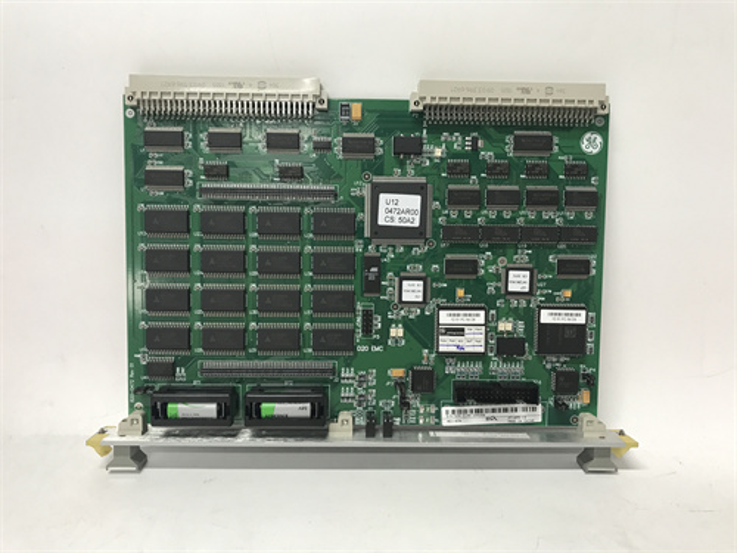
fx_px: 596
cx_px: 368
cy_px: 276
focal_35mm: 28
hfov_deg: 63.4
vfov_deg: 49.7
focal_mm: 3.99
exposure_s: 1/25
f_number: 1.8
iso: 40
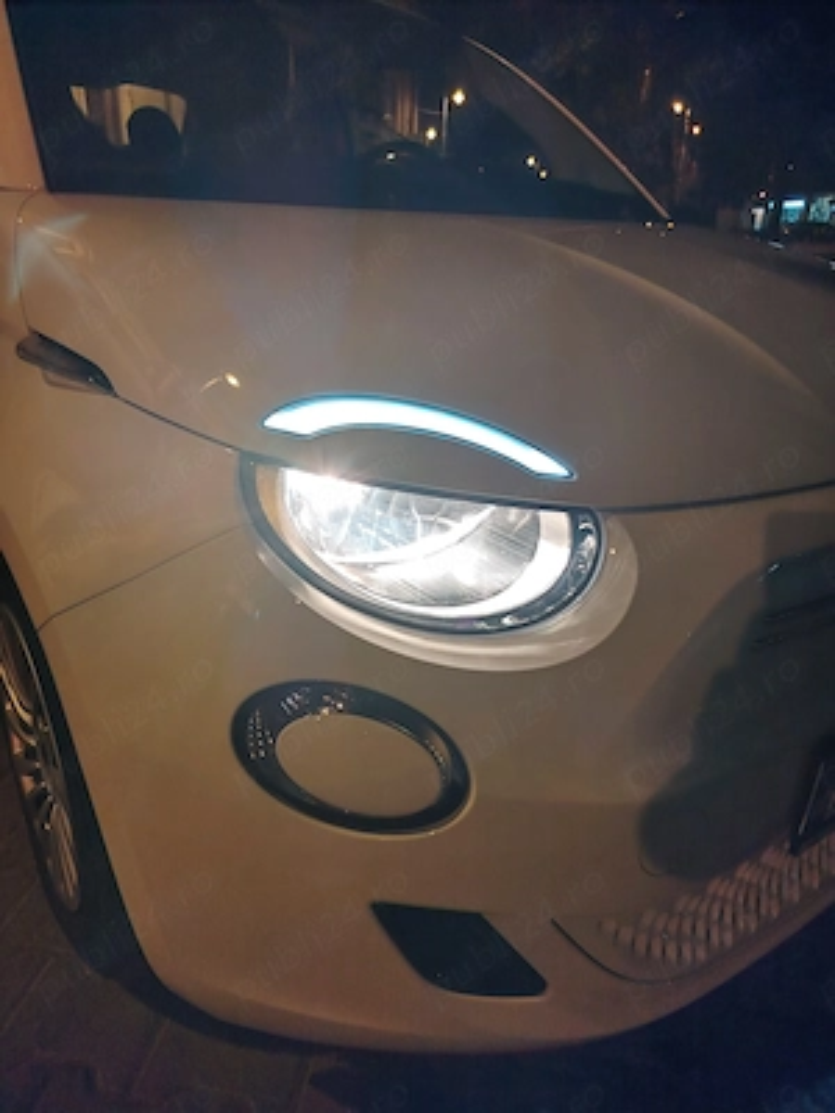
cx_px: 418
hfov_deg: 56.8
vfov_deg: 71.6
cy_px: 556
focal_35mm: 24
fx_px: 772
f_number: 1.75
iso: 256
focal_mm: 5.25
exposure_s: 1/33.3
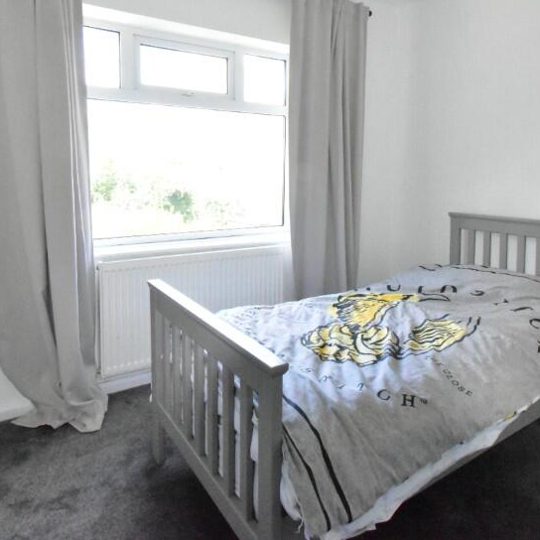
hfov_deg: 64.6
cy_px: 203
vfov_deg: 64.1
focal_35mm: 24
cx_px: 315
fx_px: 424
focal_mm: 10
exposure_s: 1/200
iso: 12800
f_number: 14
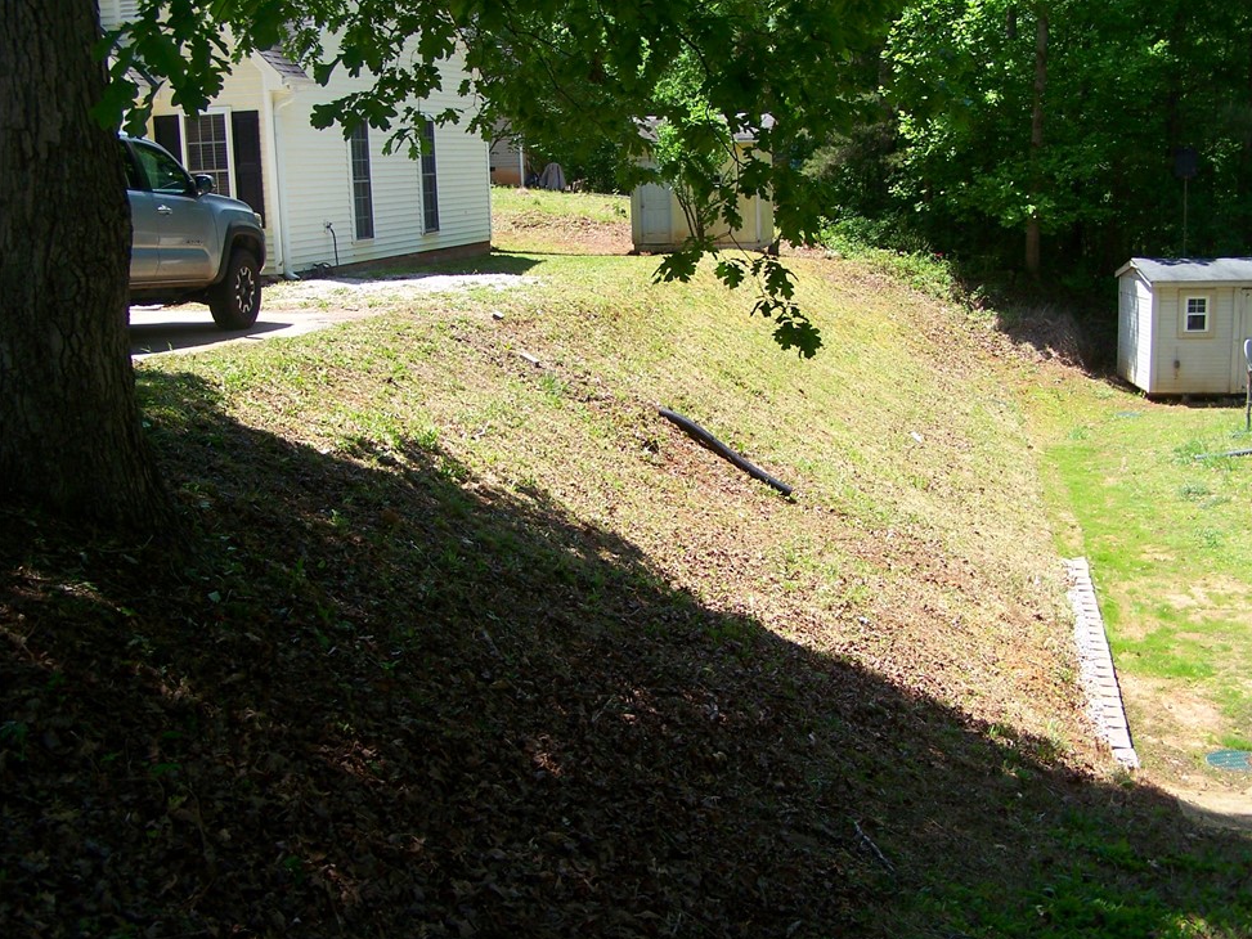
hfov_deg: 46.8
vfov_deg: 36.0
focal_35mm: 40
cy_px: 451
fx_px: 1447
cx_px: 656
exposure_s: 1/417
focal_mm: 6.3
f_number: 2.8
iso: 79
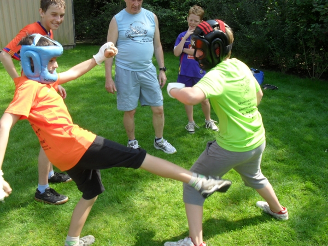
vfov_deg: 40.7
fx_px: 332
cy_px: 123
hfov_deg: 52.6
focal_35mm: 35
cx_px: 164
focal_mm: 6.3
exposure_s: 1/350
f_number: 3.2
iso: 100
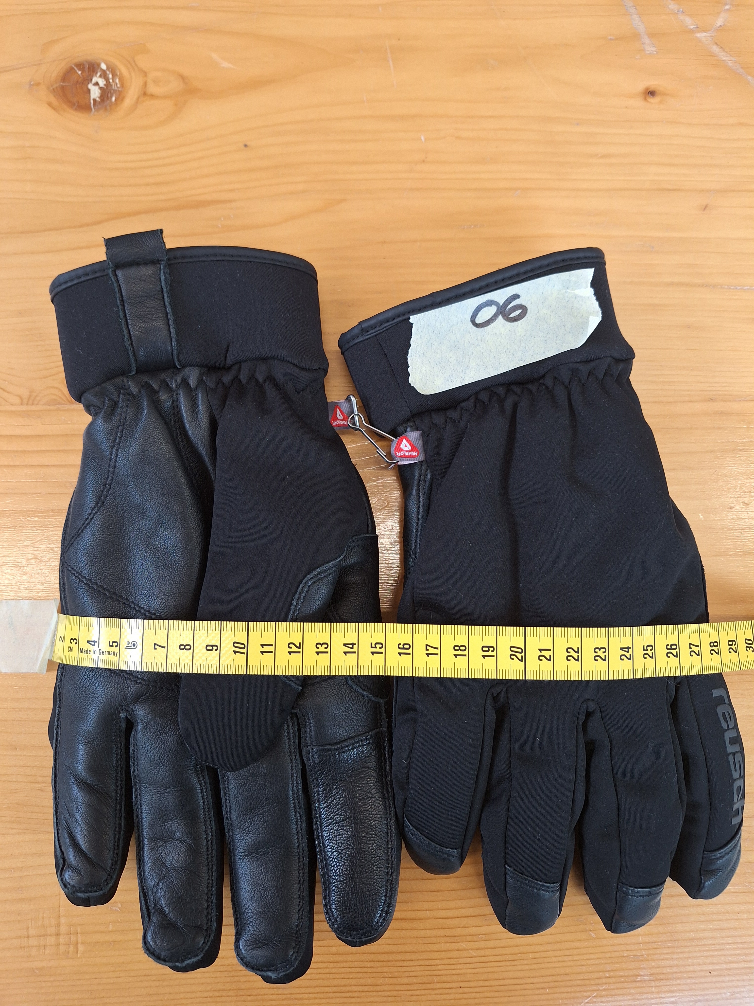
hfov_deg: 58.9
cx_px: 377
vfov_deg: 73.9
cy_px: 503
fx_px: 668
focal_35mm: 23
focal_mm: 5.54
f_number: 1.8
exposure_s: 1/50
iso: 200
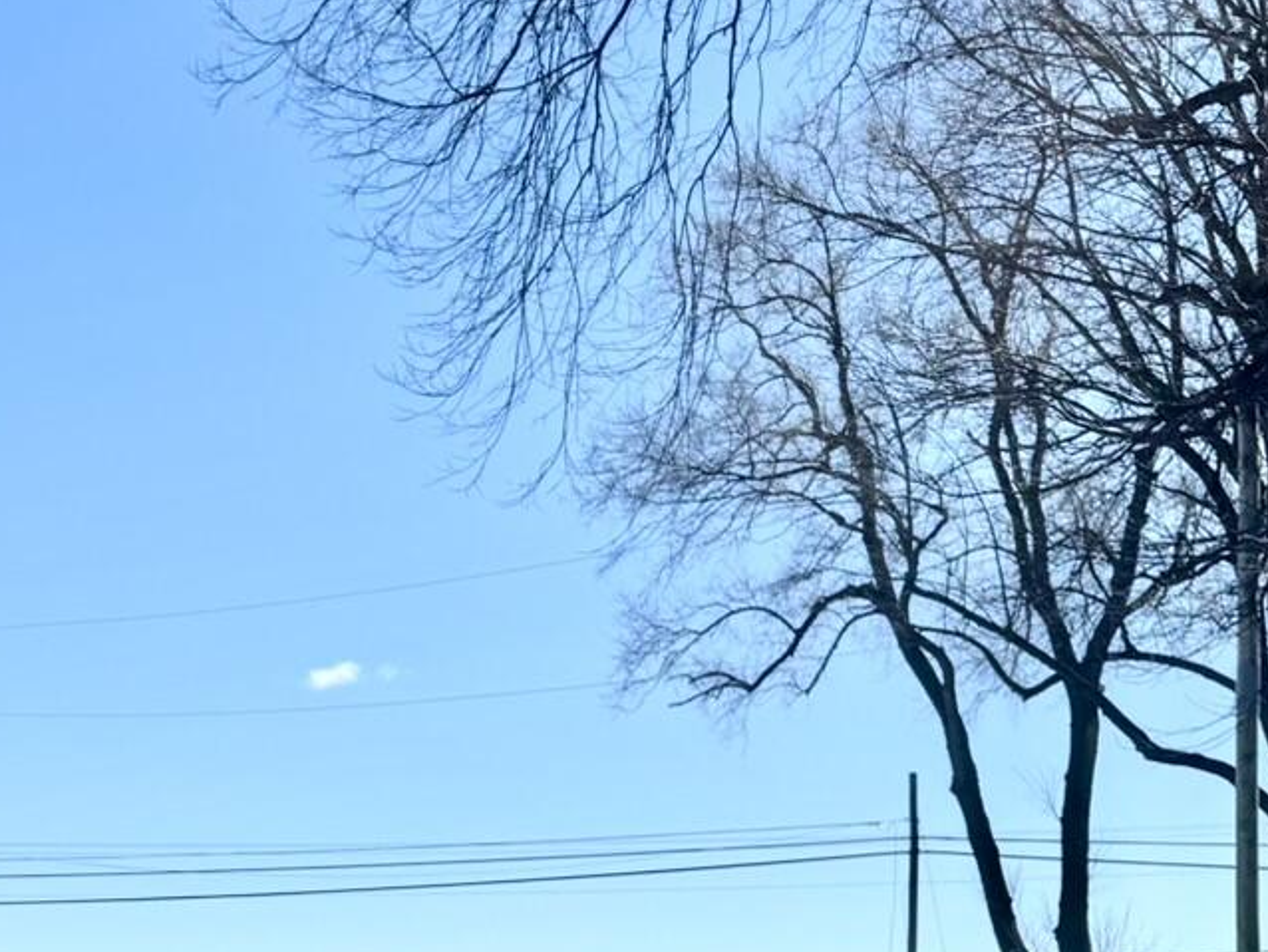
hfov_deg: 23.2
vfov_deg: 18.5
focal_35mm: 77
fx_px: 2822
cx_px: -246
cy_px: 1008
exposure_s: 1/4950
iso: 80
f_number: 1.78
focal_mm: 6.76
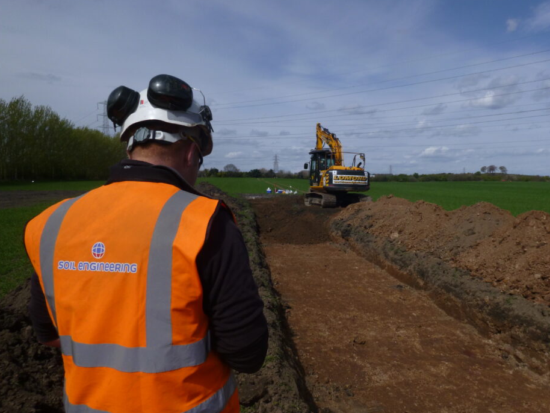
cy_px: 188
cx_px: 300
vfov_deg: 49.7
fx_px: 445
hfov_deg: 63.3
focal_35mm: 28
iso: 100
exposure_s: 1/320
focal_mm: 4.5
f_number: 9
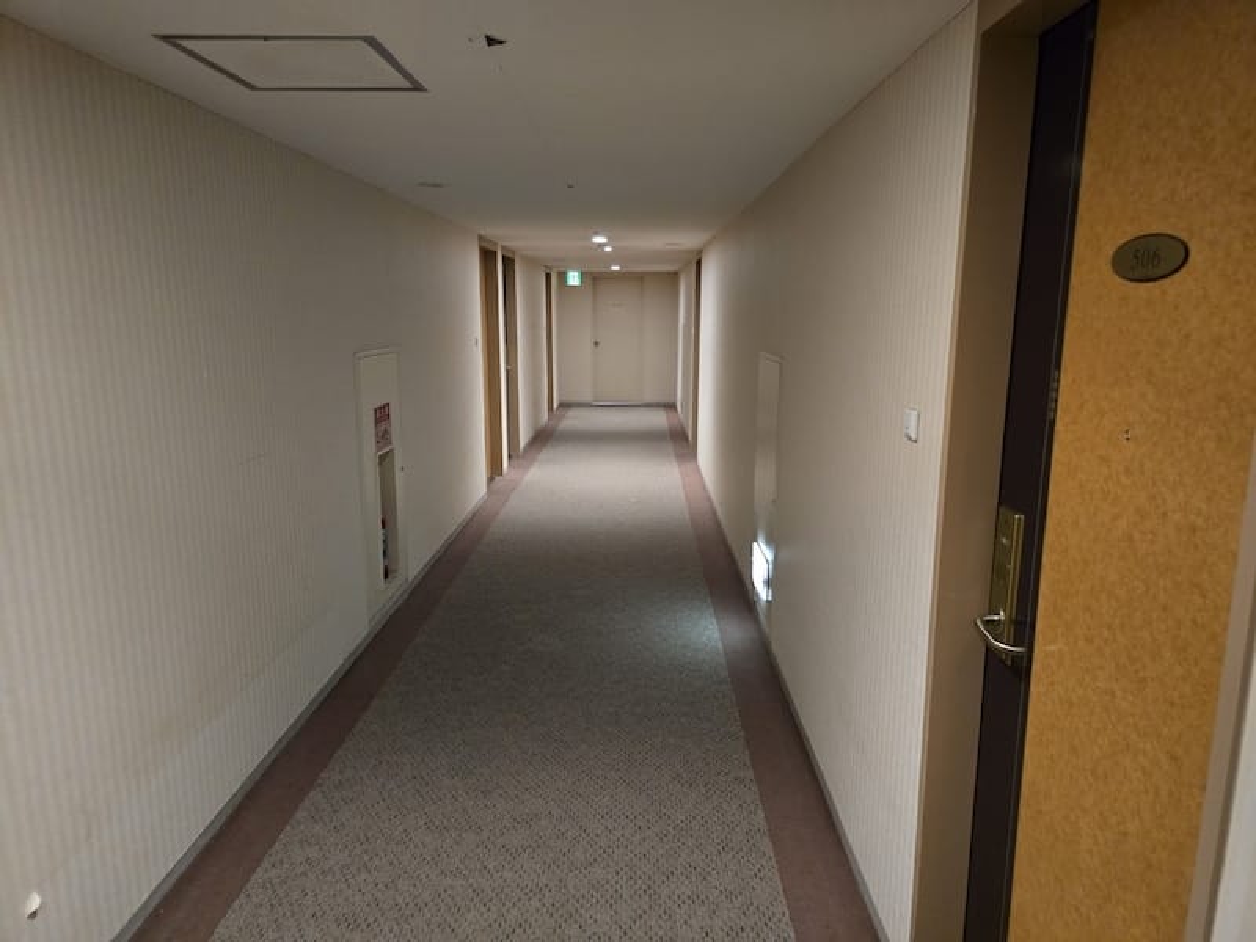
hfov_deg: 73.9
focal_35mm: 23
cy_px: 471
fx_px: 835
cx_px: 628
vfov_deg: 58.9
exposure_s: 1/60
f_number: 1.7
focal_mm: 6.3
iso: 1250
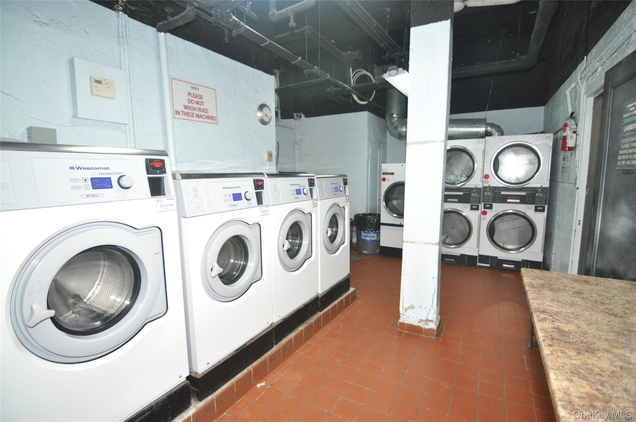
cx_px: 318
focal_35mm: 16
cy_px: 211
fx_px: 291
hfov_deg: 95.1
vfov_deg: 71.9
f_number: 4
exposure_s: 1/60
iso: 800
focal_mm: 11
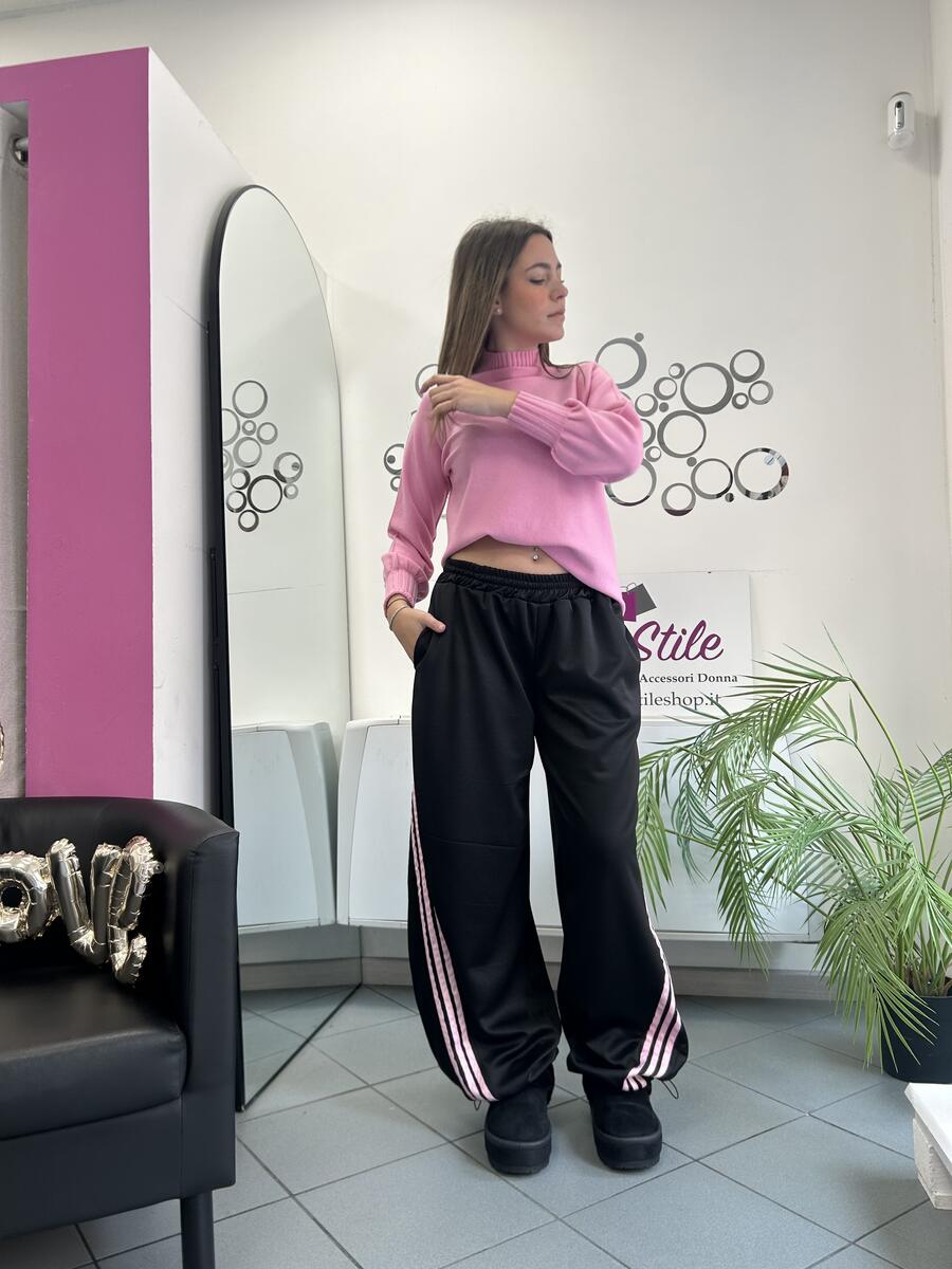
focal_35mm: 26
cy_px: 634
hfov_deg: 53.1
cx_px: 476
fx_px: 953
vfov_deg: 67.3
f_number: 1.5
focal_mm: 5.7
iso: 50
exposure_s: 1/100
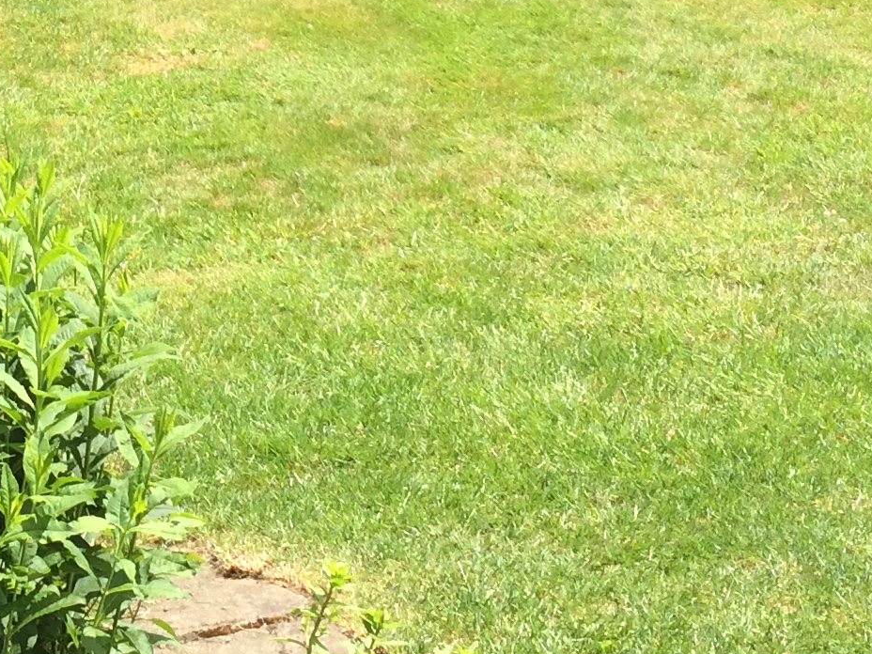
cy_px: -382
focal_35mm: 102
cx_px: 36
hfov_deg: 18.8
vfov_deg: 13.5
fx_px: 2569
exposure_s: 1/1080
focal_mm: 4.15
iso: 32
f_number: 2.2
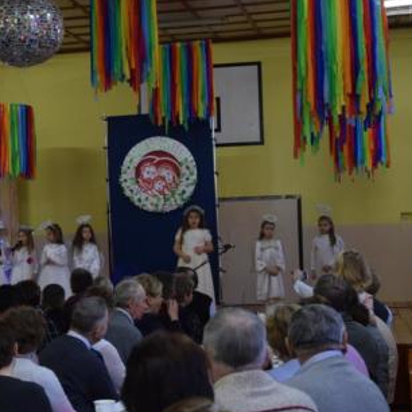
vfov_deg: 21.9
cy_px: 197
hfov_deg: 21.7
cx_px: 98
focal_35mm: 79
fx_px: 1064
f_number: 4.5
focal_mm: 38
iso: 2000
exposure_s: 1/60
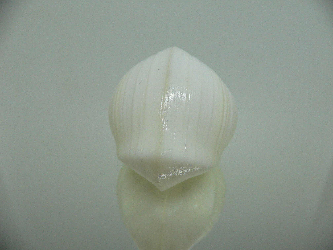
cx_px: 166
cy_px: 125
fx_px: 337
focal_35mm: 35
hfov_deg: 52.6
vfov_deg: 40.7
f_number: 2.8
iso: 200
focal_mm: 4.6
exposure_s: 1/60
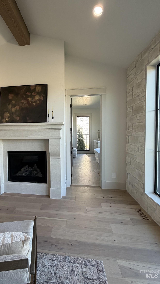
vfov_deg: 99.3
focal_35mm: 16
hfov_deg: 65.6
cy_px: 136
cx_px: 56
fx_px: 121
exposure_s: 1/121
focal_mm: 2.22
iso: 125
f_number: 2.2
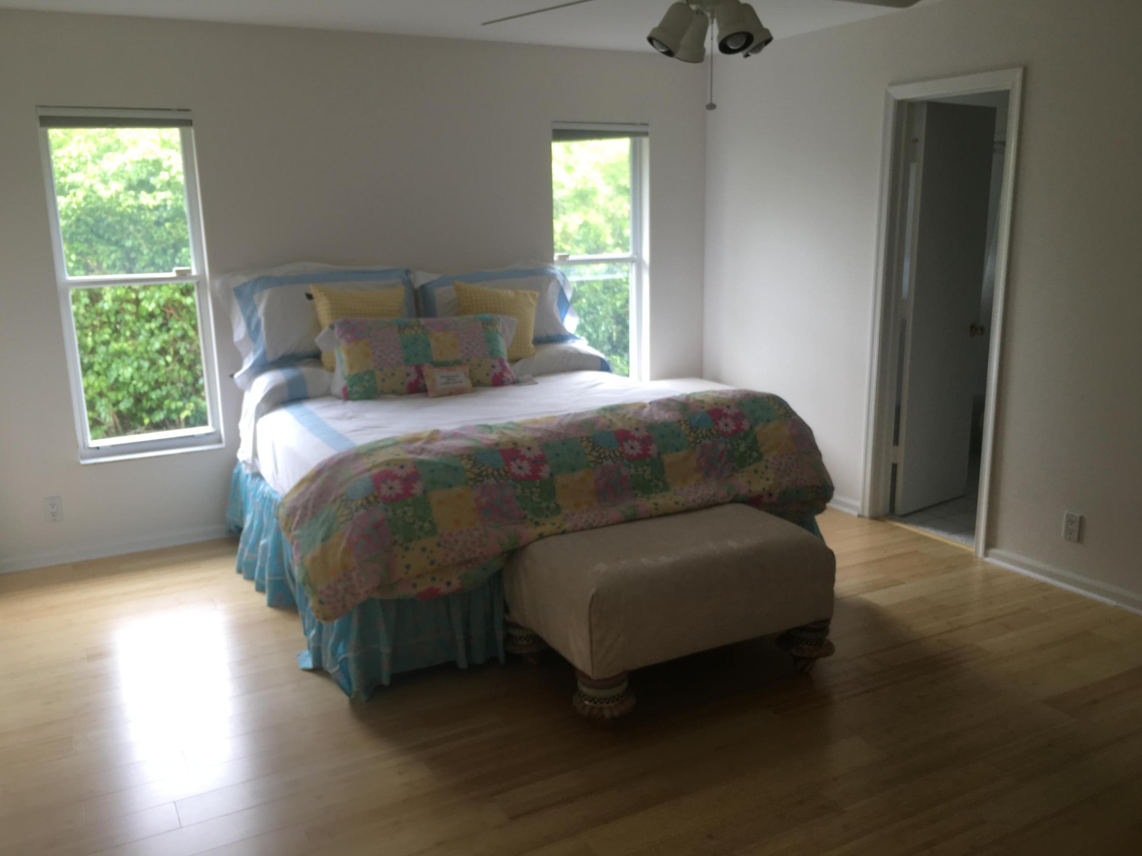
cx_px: 571
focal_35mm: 29
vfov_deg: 48.2
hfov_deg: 61.7
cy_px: 428
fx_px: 957
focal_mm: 4.15
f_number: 2.2
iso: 25
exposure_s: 1/39
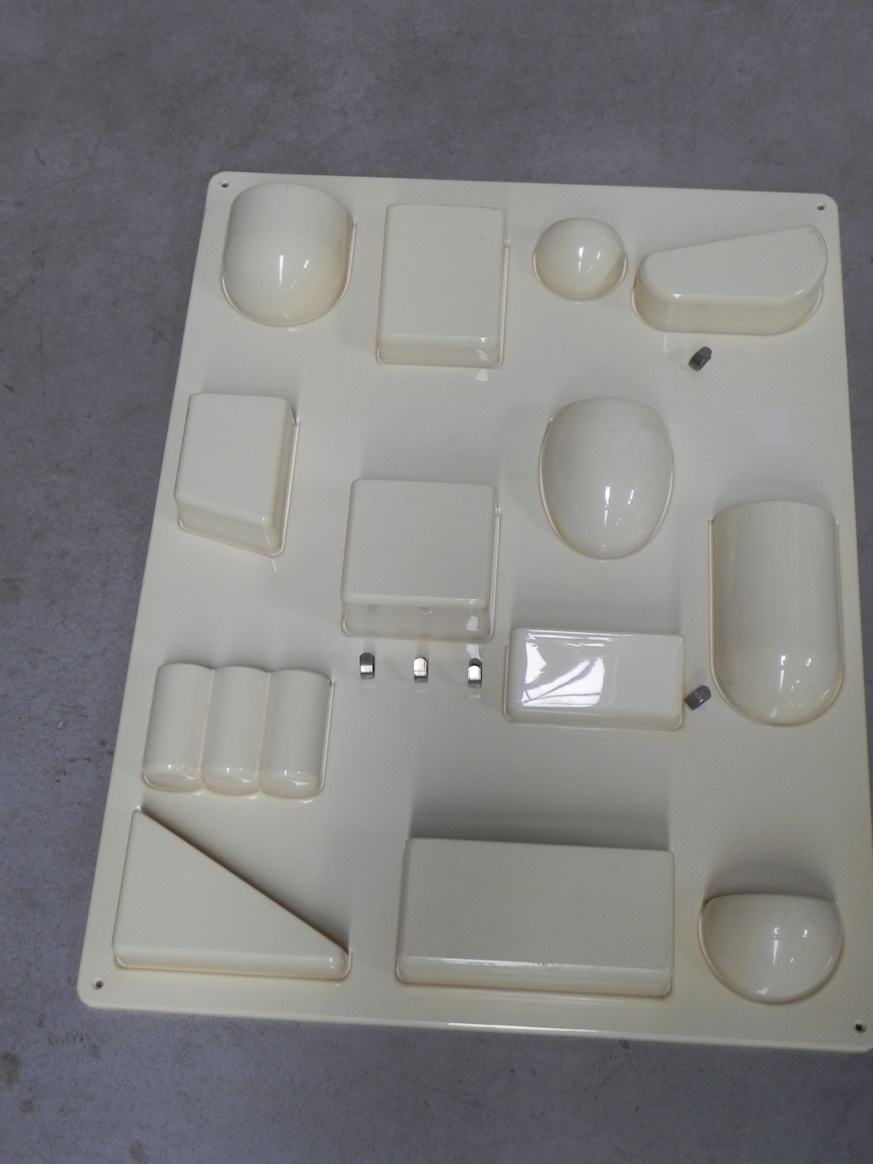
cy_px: 550
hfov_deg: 32.2
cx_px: 466
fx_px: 1513
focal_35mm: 45
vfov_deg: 42.1
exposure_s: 1/30.5
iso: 160
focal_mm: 7.3
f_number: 3.2
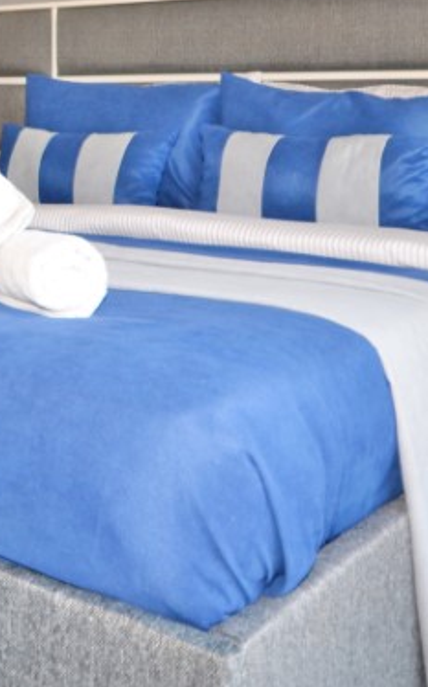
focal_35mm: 62
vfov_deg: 30.8
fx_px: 1152
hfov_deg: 19.3
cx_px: -138
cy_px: 0
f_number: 4.5
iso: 200
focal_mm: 13
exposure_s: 1/60
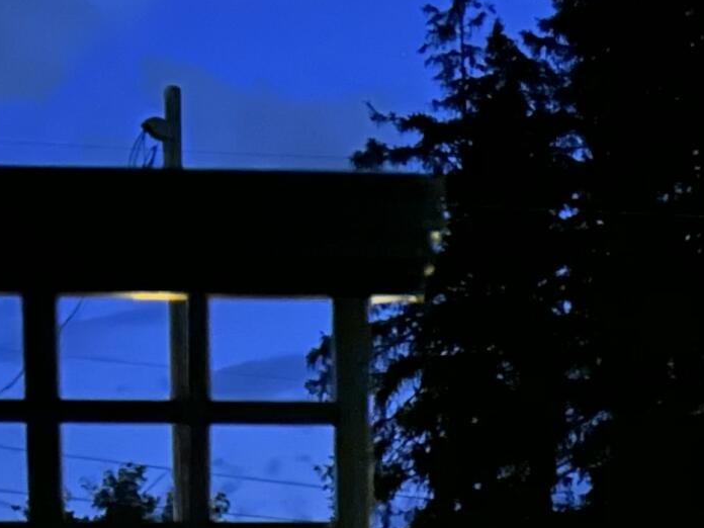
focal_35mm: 112
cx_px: 436
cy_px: 1070
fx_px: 2278
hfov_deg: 17.5
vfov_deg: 11.8
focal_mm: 5.7
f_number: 1.5
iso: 3200
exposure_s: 1/5
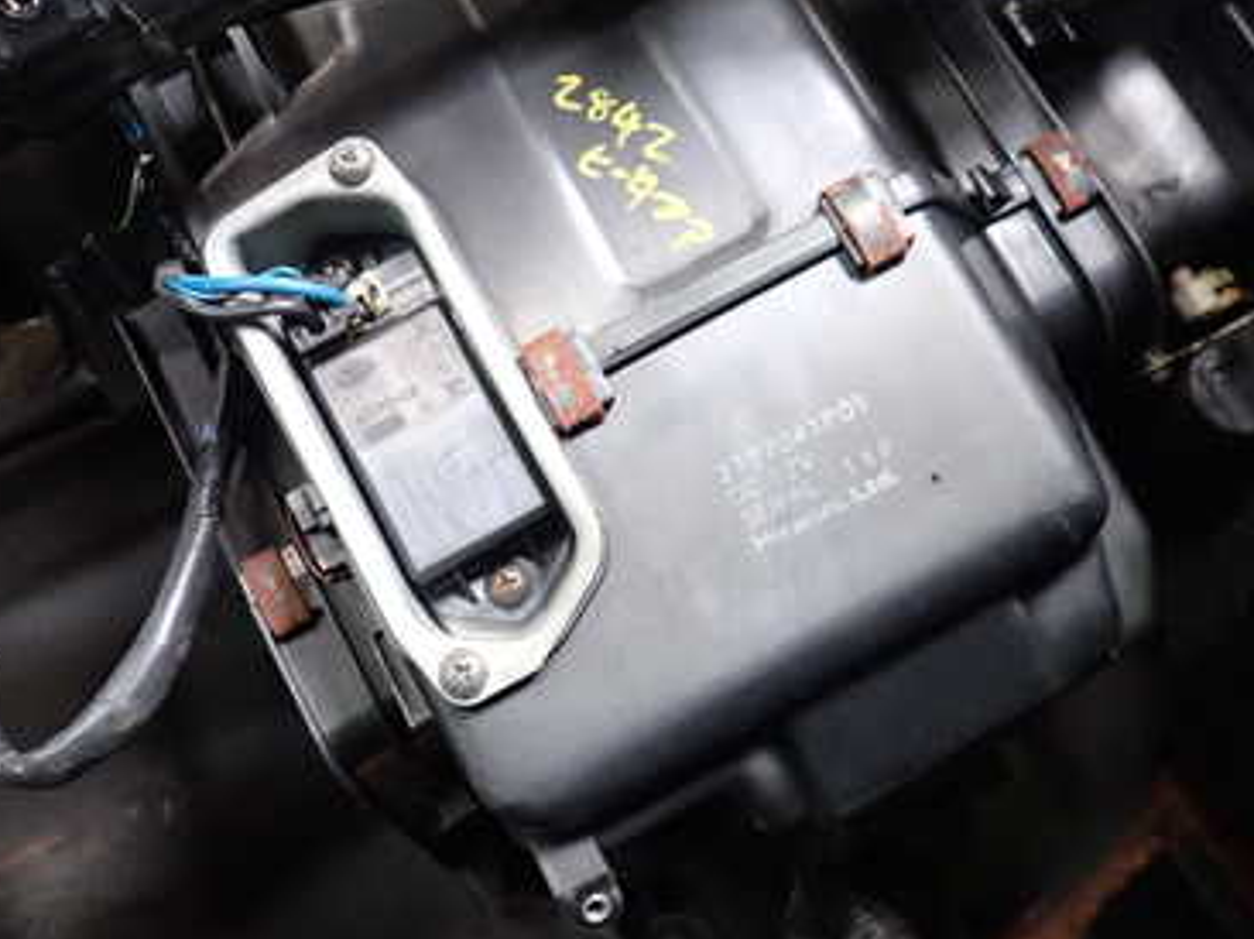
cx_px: 589
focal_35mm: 41
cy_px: 374
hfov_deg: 45.8
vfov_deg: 35.0
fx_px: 1484
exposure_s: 1/30
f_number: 2
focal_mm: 4.5
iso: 500
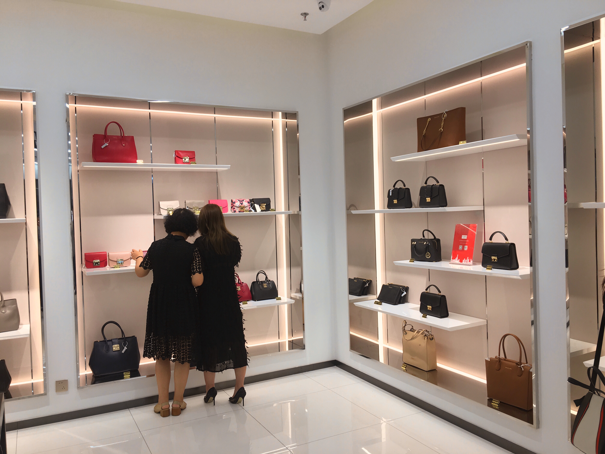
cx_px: 302
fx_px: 507
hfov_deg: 61.7
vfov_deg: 48.2
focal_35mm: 29
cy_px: 227
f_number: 2.2
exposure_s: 1/100
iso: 25
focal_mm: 4.15
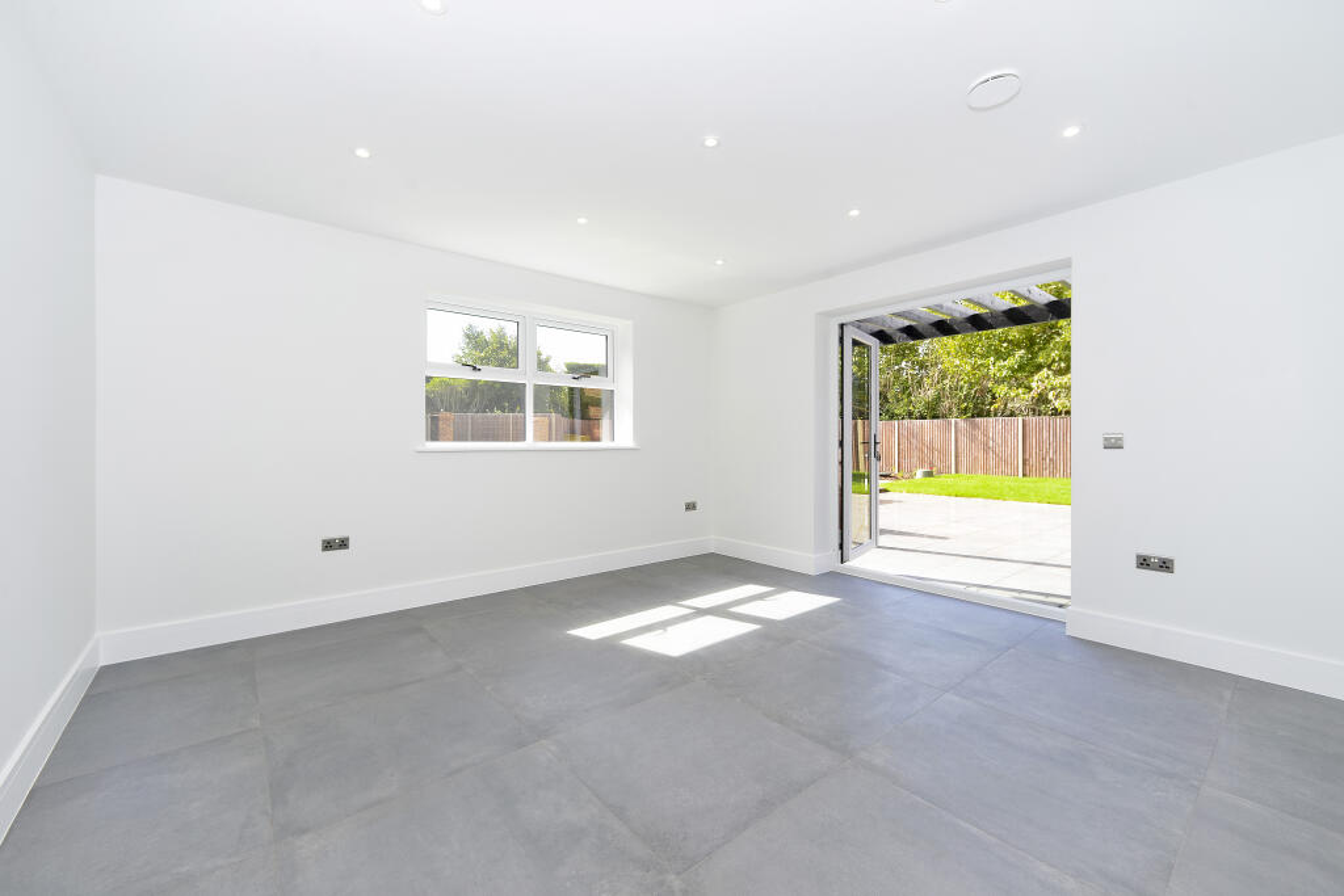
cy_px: 448
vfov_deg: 81.2
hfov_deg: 104.2
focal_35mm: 14
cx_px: 672
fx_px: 523
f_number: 7.1
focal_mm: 14
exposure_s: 1/100
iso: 400
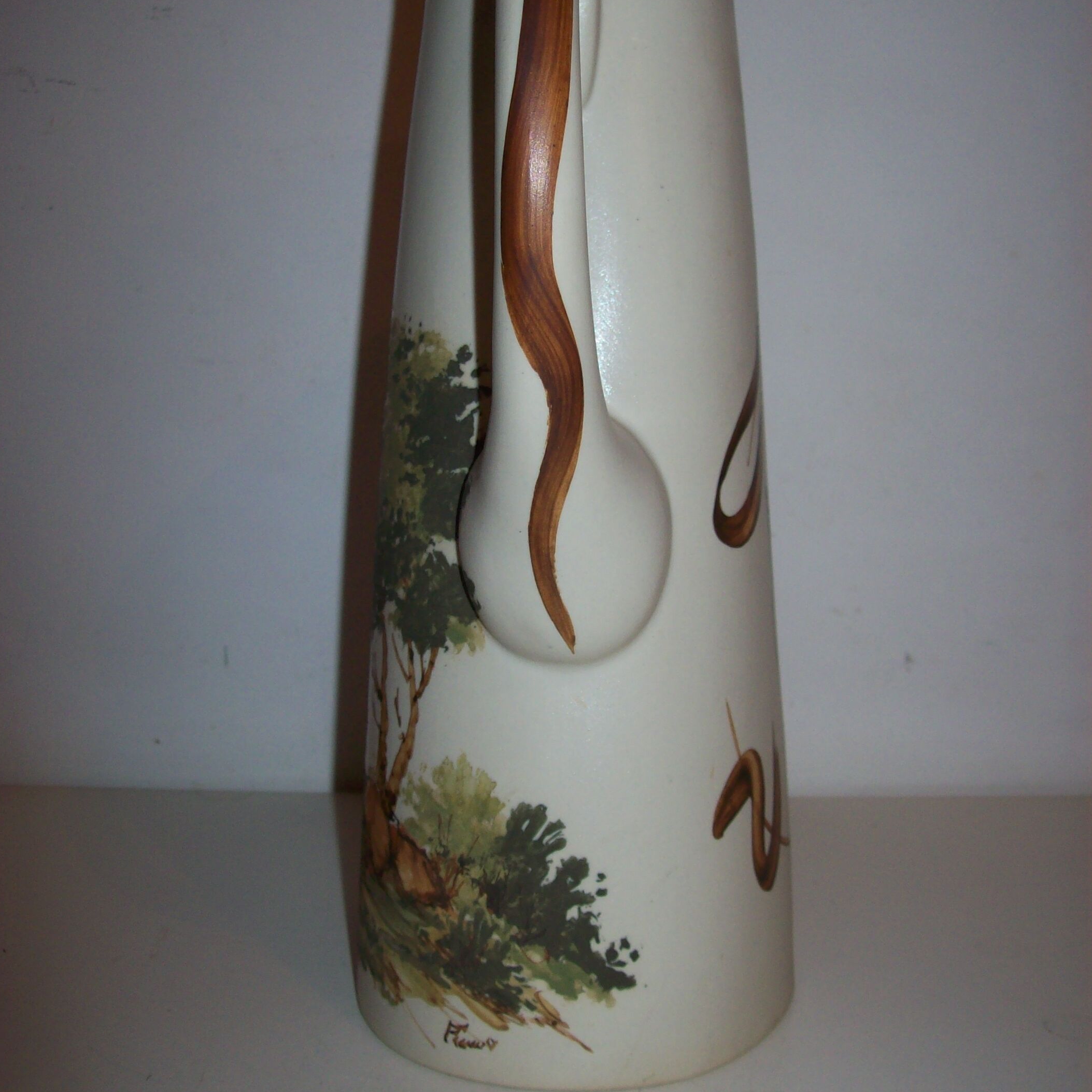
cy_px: 503
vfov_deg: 39.1
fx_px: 1535
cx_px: 541
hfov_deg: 39.2
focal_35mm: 43
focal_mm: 6
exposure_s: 1/64
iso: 80
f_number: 2.7
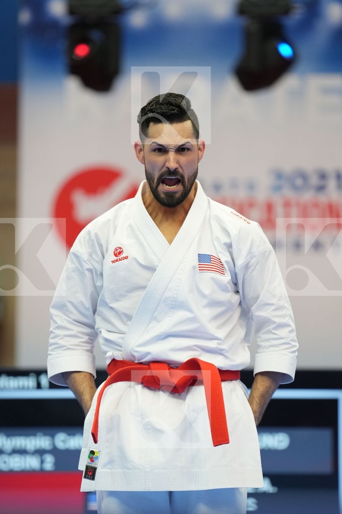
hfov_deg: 4.6
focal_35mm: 300
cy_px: 257
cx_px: 171
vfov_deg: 6.9
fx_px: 4275
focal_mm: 200
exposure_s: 1/500
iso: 1250
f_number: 2.8
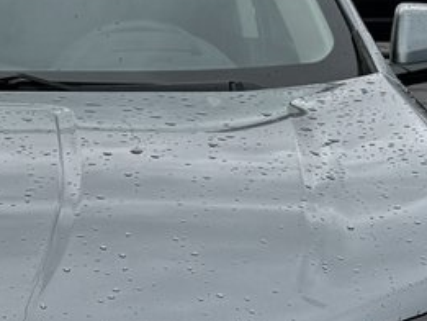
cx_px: -83
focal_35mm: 147
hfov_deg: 13.1
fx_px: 1814
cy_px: 372
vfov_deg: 10.0
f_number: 1.78
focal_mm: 6.76
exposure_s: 1/1488
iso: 80
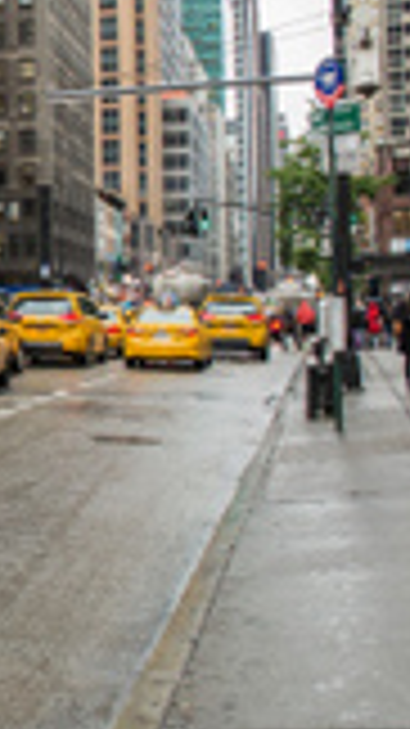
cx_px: -338
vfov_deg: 30.0
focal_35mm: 70
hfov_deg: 14.9
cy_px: 263
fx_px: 1354
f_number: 6.3
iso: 800
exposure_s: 1/100
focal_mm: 18
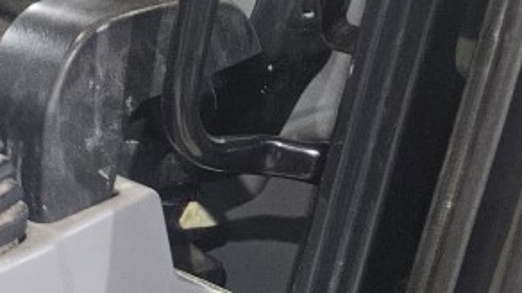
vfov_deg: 13.7
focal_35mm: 88
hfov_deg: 20.9
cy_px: 238
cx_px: -240
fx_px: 1218
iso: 640
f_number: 1.8
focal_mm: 5.4
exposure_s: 1/33
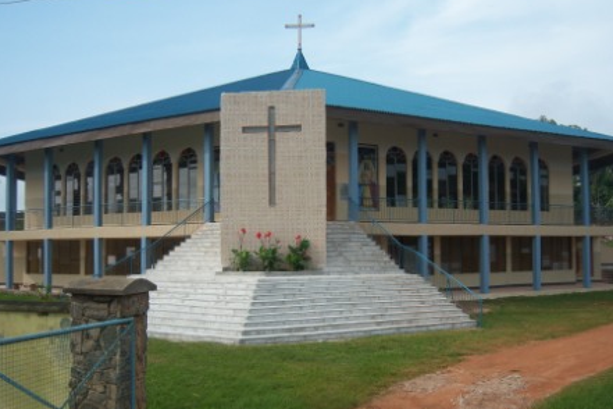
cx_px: 304
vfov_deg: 35.0
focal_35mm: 38
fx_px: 647
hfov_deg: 50.7
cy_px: 218
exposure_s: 1/400
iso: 80
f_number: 4.8
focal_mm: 7.5
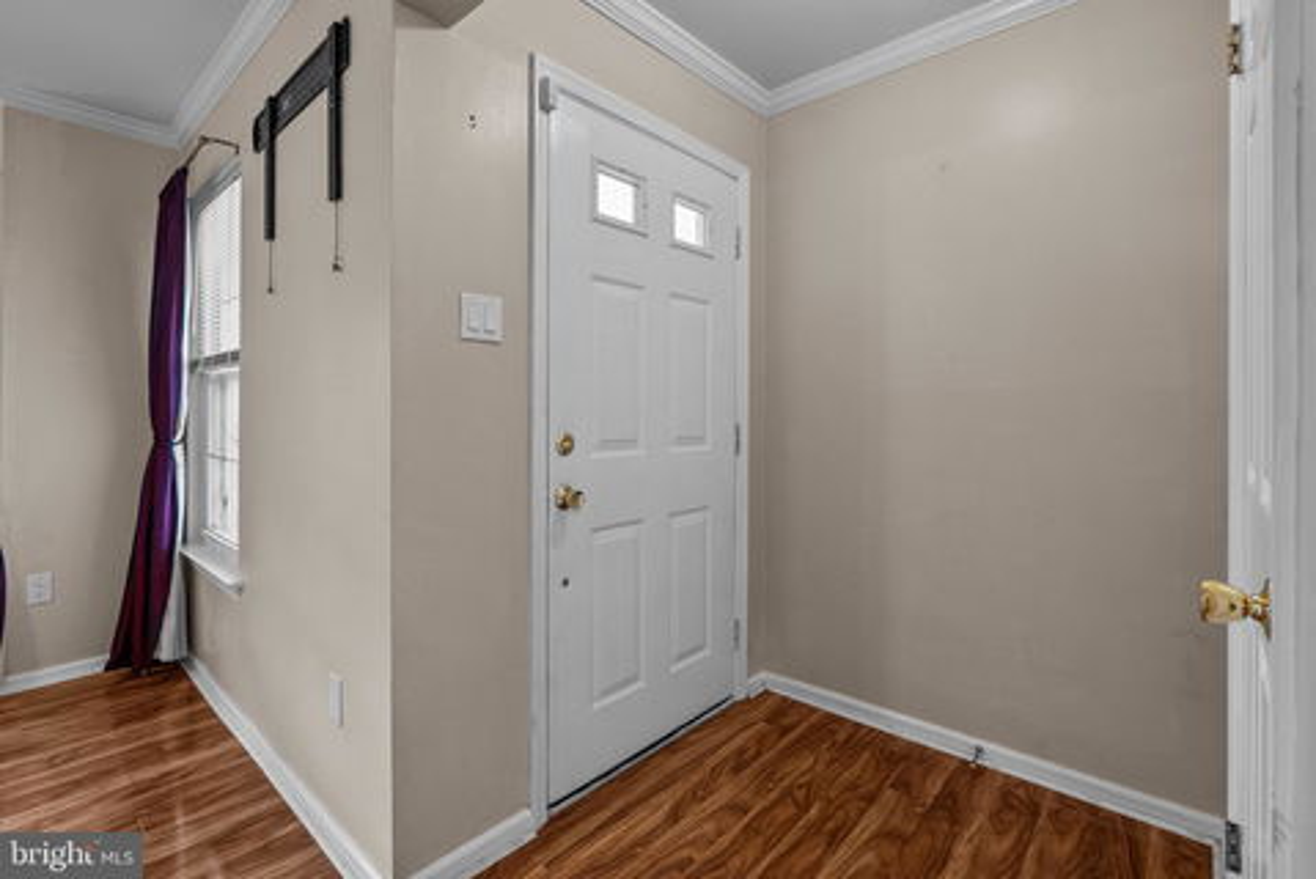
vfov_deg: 73.8
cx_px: 658
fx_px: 585
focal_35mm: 16
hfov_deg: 96.7
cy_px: 440
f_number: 8
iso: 2500
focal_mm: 16
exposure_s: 1/20
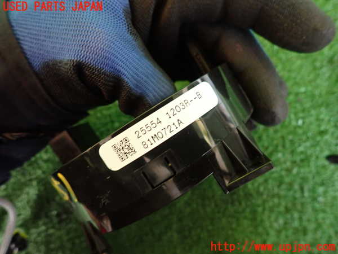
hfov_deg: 69.4
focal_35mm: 25
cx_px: 169
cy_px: 127
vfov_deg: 54.9
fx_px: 244
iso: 500
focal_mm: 4.5
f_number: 2
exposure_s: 1/30
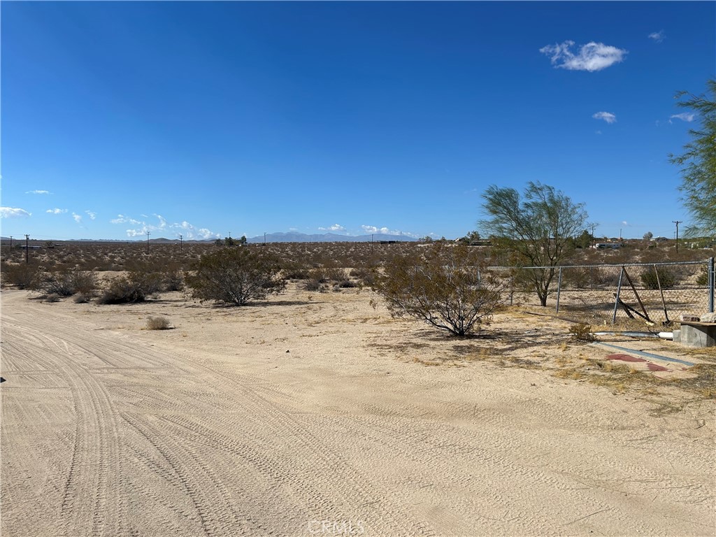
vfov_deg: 53.1
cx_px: 358
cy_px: 268
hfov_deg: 67.3
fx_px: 538
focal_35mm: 26
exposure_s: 1/8696
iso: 50
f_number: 1.5
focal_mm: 5.7
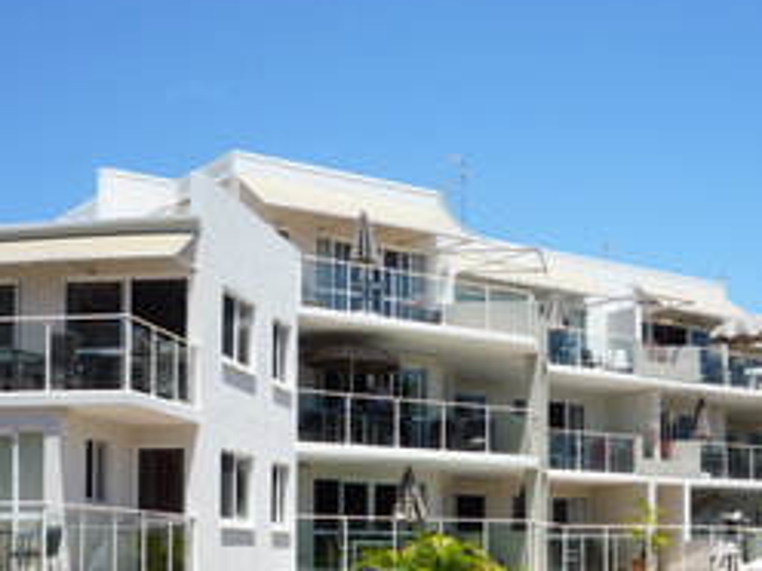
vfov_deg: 23.8
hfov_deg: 31.8
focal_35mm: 60
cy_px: 510
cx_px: 535
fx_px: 1321
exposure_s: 1/400
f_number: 5
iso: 100
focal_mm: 5.3
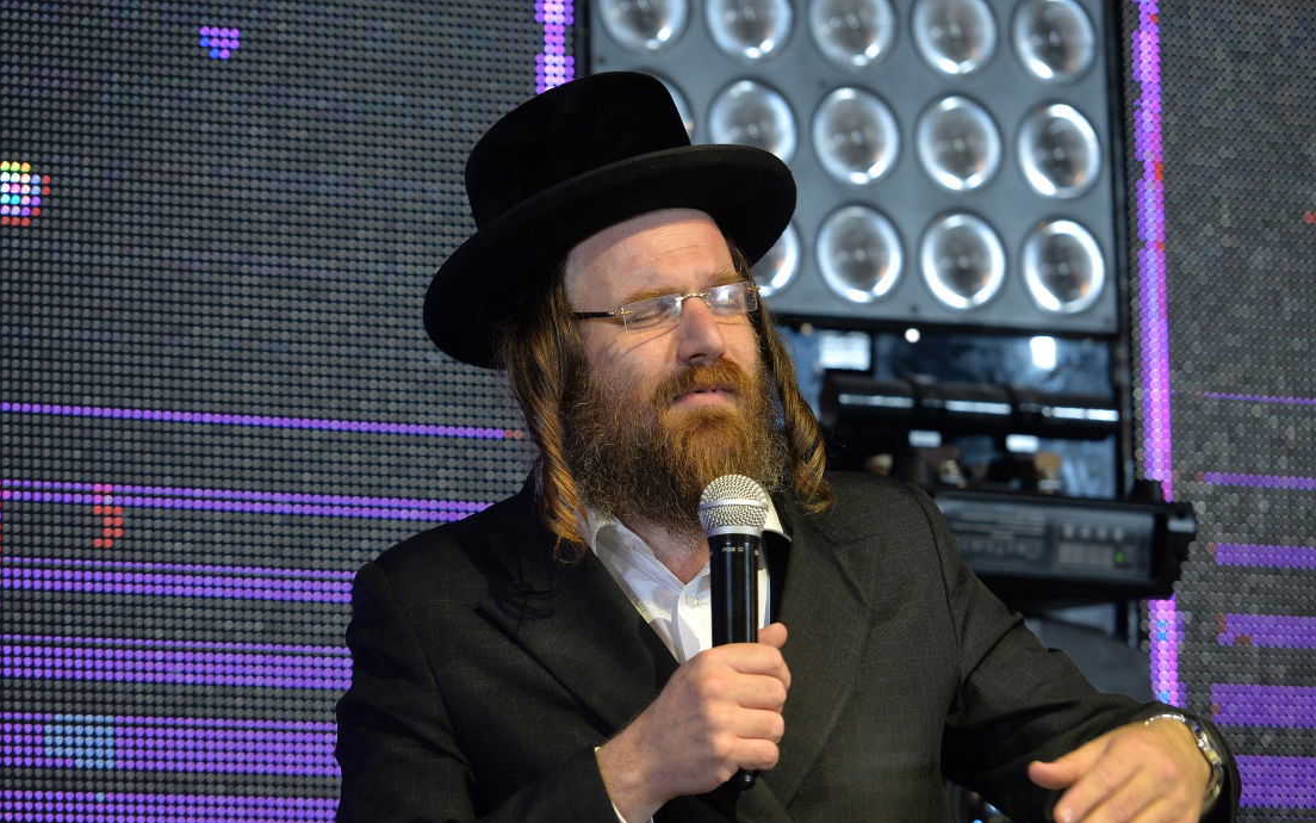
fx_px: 6994
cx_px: 613
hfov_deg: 10.7
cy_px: 441
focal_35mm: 195
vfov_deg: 6.7
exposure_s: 1/160
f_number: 3.5
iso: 1000
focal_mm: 165
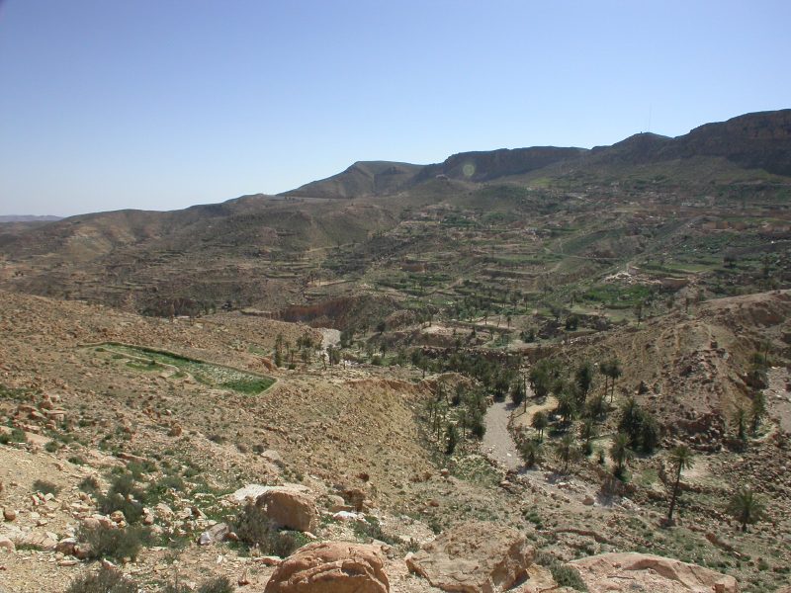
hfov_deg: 49.0
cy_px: 296
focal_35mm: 38
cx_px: 396
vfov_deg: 37.7
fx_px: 868
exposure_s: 1/181
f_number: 6
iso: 100
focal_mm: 7.85
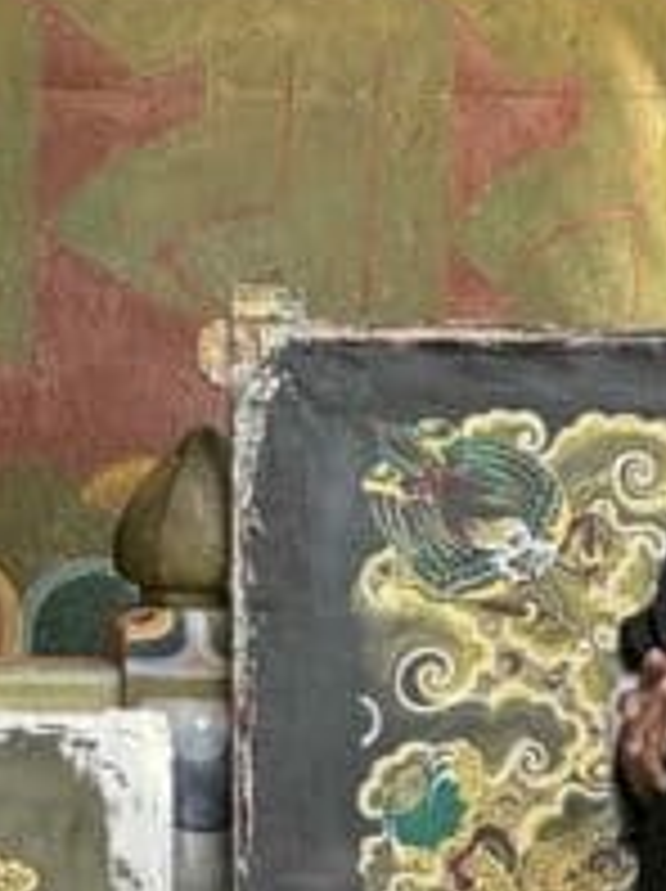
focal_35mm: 399
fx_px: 10258
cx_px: -14
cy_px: 148
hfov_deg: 3.7
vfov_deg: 5.0
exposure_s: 1/99
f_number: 2.8
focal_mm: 9
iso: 40
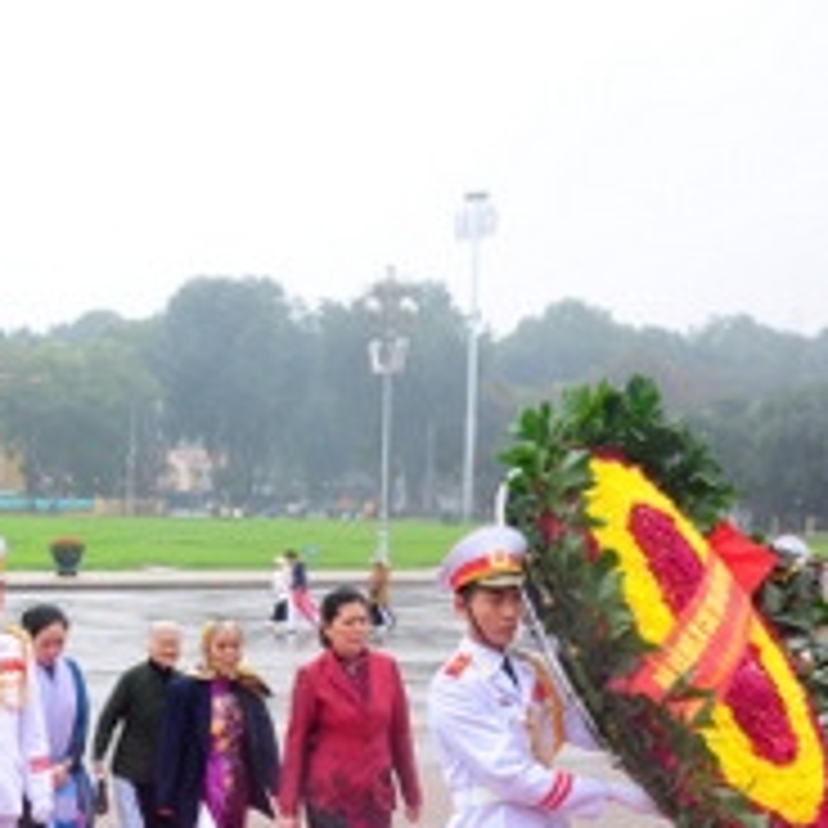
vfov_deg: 22.4
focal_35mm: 76
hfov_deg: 22.2
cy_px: 680
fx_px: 2057
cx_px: 86
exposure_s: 1/80
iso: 400
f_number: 4.5
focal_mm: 22
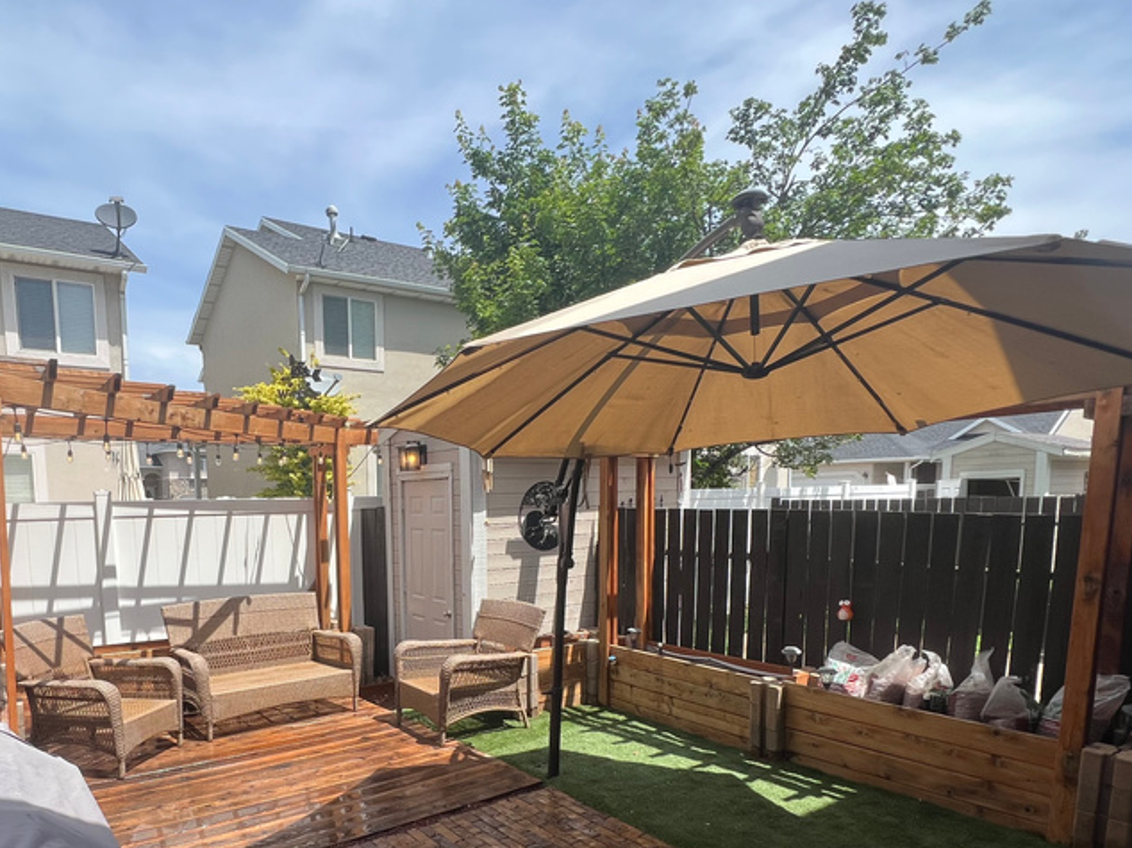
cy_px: 586
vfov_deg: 61.4
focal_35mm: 21
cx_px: 418
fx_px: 686
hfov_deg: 77.5
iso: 32
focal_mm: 1.57
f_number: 1.8
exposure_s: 1/1206
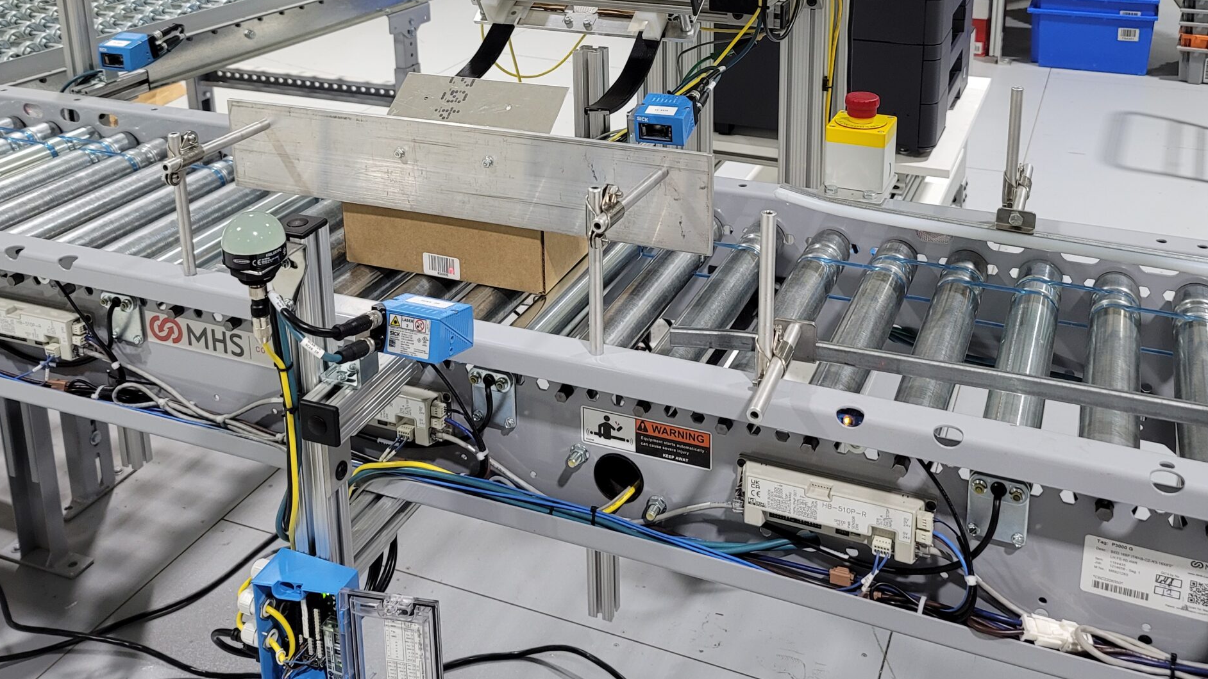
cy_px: 78
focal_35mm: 37
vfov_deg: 30.7
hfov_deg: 54.0
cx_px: 601
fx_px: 1185
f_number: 1.8
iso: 200
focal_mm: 7
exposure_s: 1/60
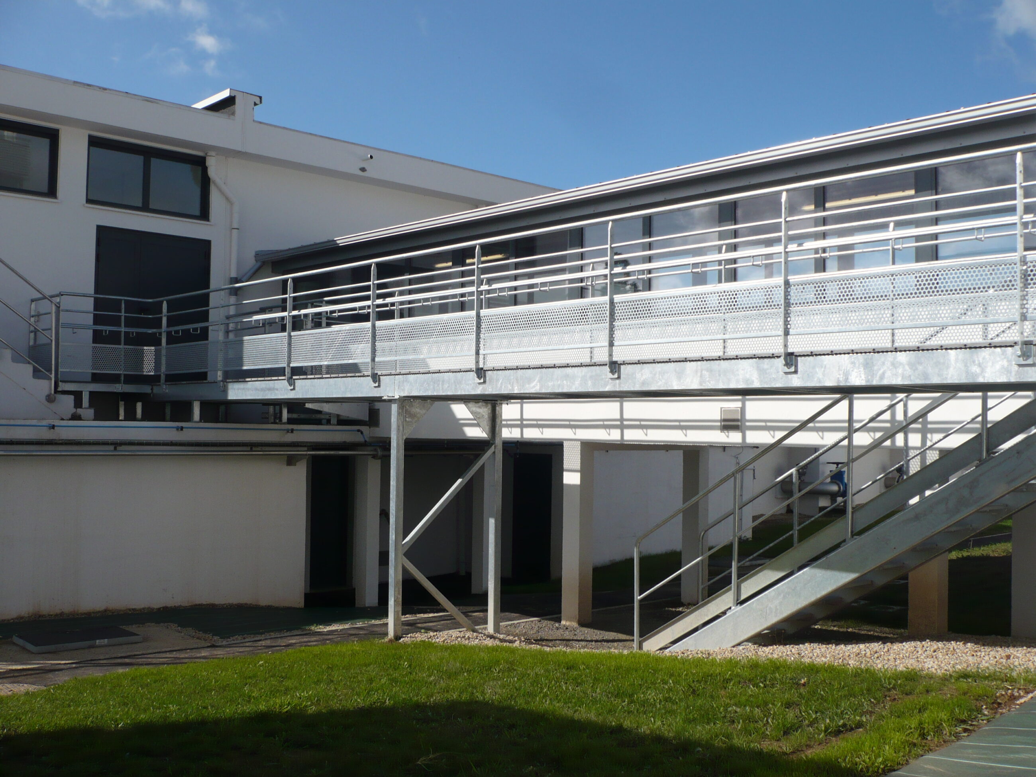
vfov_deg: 40.7
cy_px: 388
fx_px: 1047
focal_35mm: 35
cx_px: 518
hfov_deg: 52.6
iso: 100
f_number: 8
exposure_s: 1/320
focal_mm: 5.8
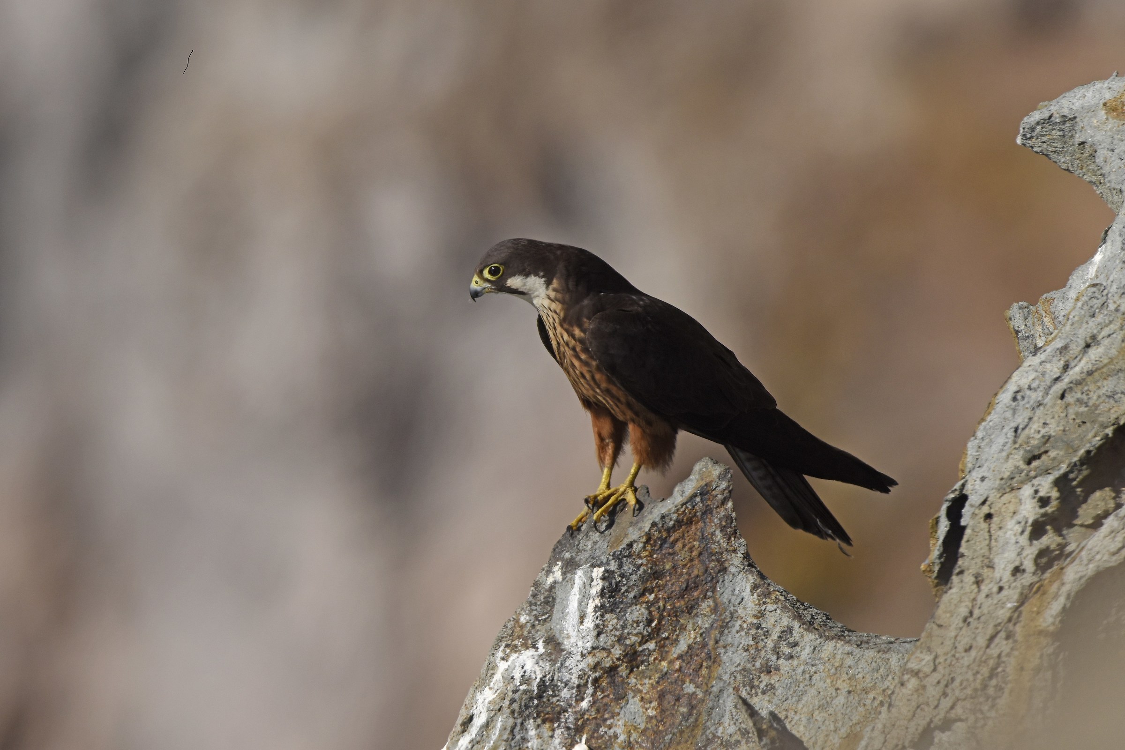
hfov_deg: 2.9
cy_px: 375
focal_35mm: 700
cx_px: 562
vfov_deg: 2.0
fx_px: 21877
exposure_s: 1/2500
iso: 640
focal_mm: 700
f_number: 6.3
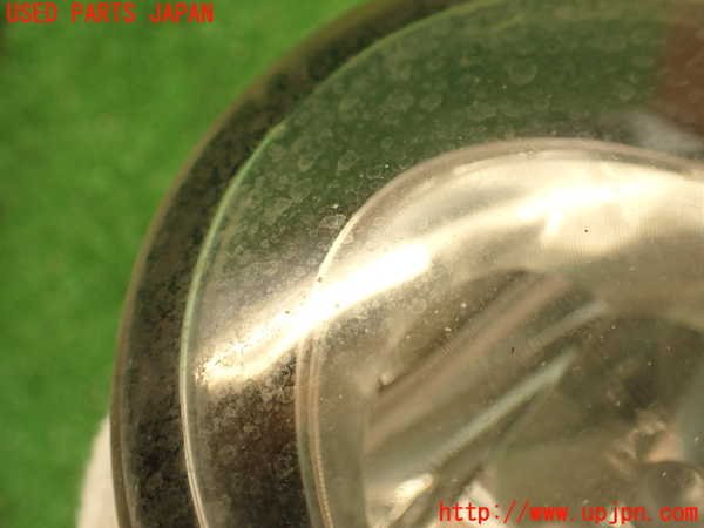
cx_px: 352
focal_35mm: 32
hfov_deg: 56.8
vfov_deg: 44.2
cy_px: 264
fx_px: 651
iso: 200
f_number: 2.4
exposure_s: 1/40
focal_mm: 5.79
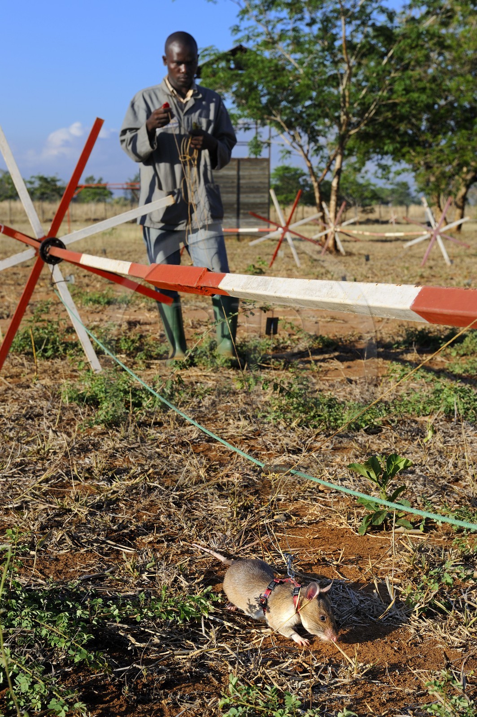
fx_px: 1234
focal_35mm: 62
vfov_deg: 32.4
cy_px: 358
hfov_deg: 21.9
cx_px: 238
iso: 200
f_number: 10
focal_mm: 62
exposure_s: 1/200
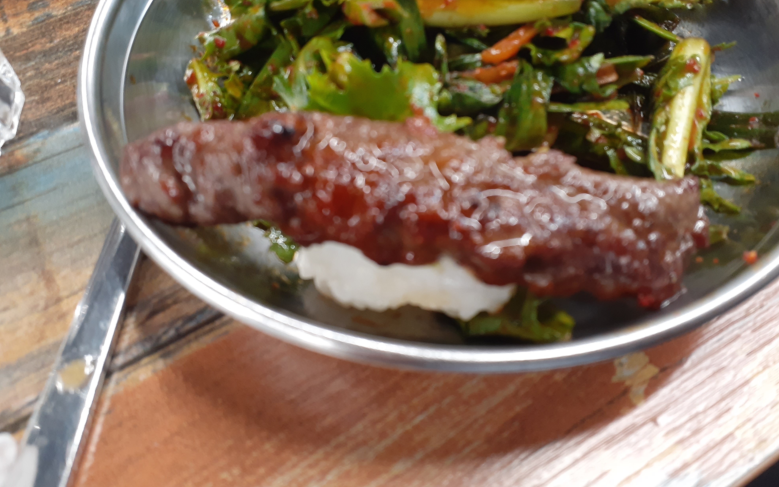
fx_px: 637
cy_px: 199
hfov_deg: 62.9
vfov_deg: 41.7
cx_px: 392
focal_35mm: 30
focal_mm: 3.6
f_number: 1.9
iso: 250
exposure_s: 1/24
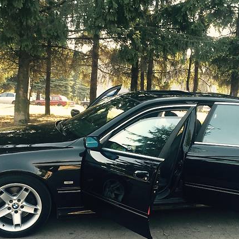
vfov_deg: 35.1
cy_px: 157
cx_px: 147
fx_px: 375
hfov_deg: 35.2
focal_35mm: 48
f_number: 2.2
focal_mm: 4.2
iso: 32
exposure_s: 1/103
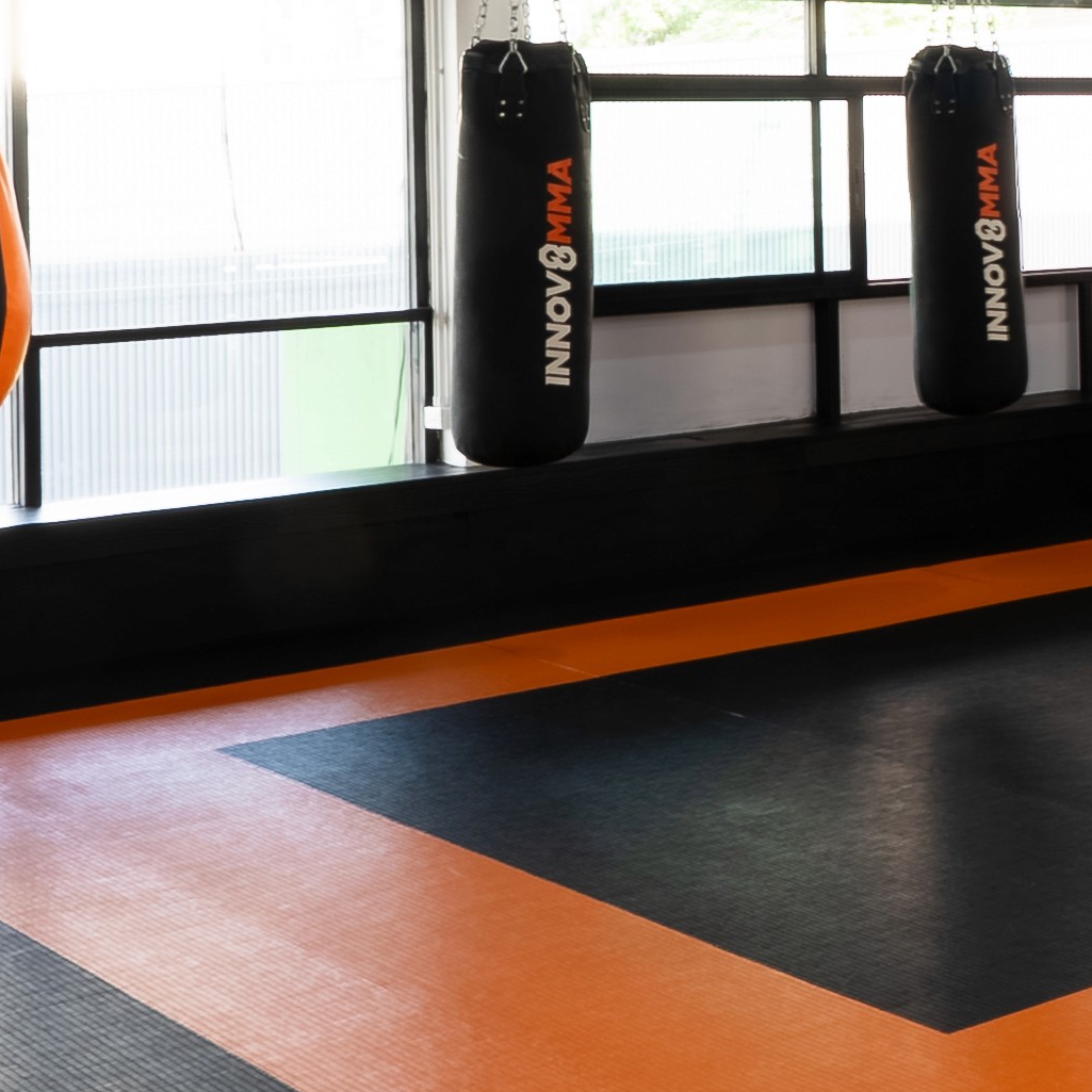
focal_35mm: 70
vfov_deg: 24.0
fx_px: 2498
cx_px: 1859
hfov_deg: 19.6
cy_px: 134
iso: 125
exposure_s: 1/4
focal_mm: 20
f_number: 18
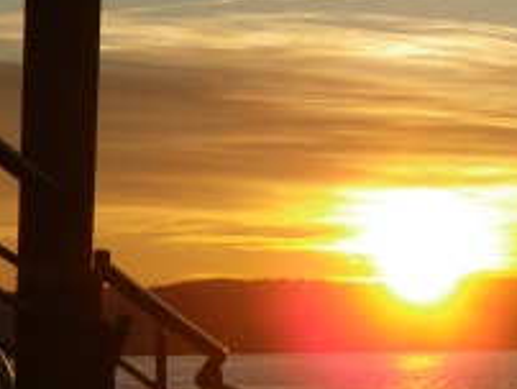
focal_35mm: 245
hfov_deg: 7.8
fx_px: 3663
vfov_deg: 6.0
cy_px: -64
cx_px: 878
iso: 50
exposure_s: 1/320
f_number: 4.6
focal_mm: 11.1
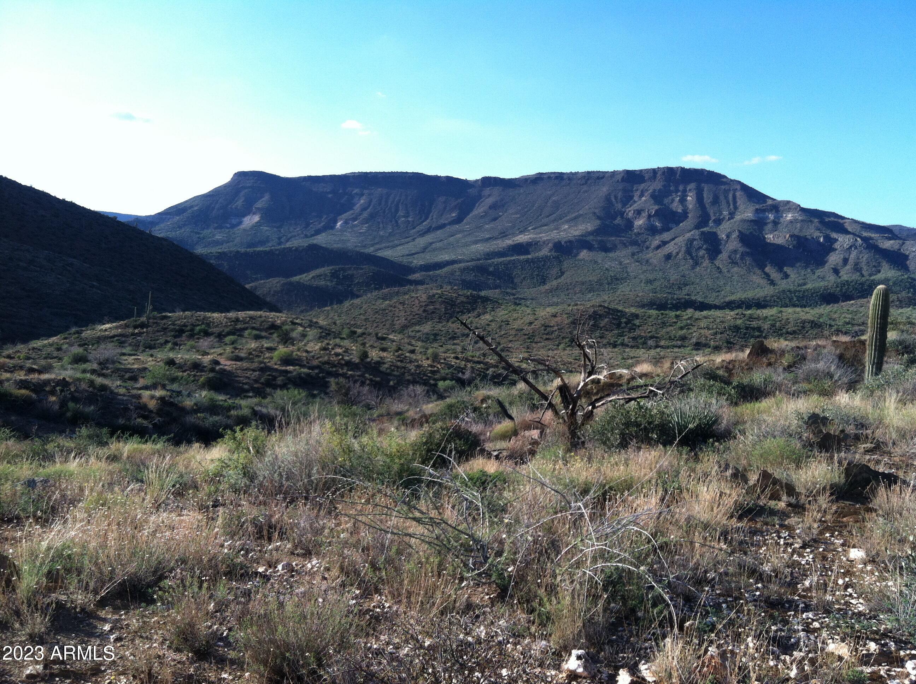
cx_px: 458
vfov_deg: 40.6
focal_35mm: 35
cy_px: 342
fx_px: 925
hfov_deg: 52.7
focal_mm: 3.85
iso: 80
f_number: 2.8
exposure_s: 1/612
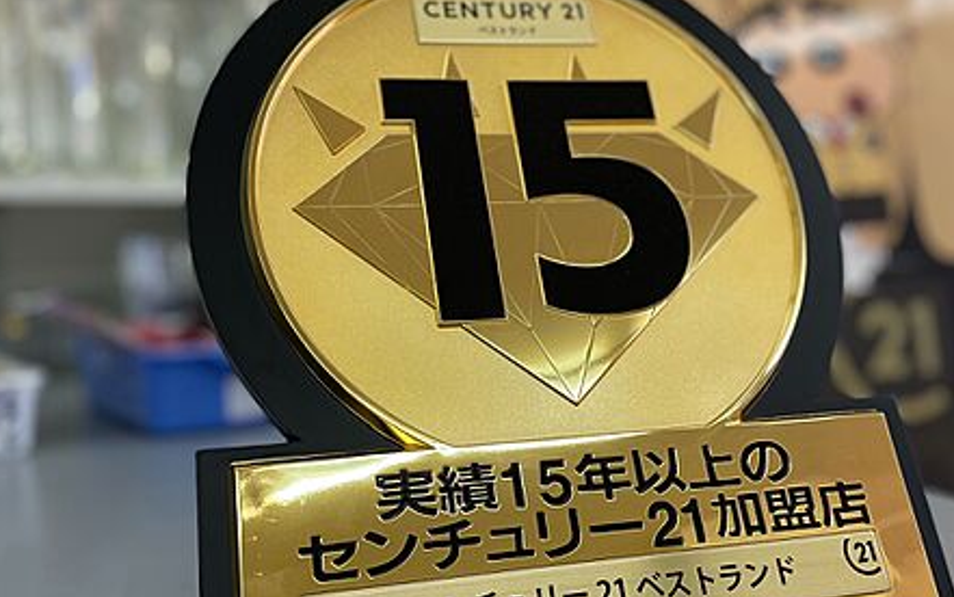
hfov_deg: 49.3
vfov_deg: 32.0
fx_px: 1040
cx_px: 474
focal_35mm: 40
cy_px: 305
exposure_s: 1/100
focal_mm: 4.2
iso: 32
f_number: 1.6
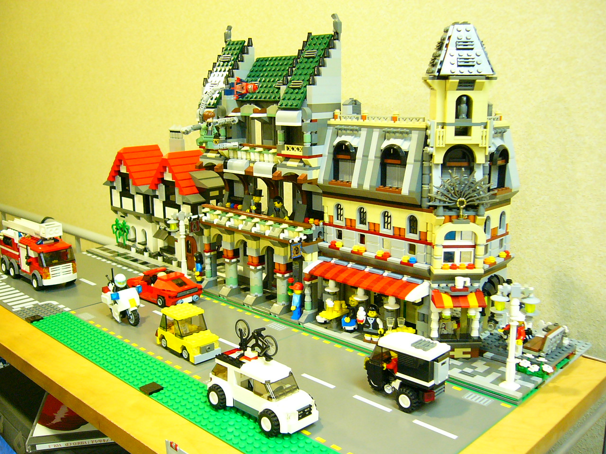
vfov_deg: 40.7
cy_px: 227
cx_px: 303
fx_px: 613
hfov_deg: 52.6
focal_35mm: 35
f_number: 2.8
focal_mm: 5.8
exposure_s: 1/8
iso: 200
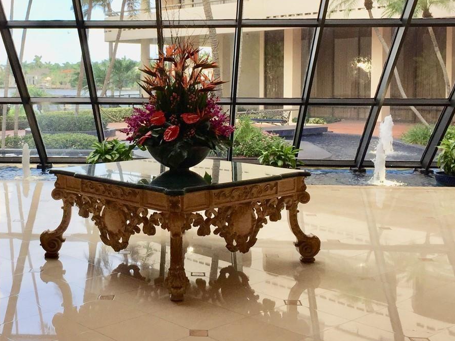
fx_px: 683
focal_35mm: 52
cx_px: 144
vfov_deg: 27.9
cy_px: 113
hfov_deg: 36.4
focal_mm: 4.15
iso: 32
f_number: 2.2
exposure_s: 1/350
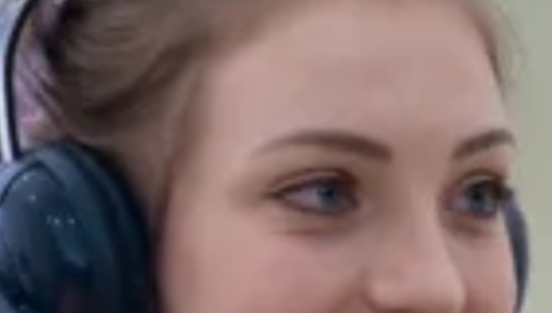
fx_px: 6512
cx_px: 850
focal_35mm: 444
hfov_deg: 4.8
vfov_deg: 2.8
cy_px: 432
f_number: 6.3
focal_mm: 78
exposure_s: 1/100
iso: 1250
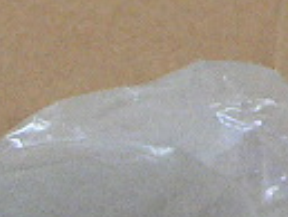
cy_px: 391
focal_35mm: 173
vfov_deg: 8.3
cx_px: -170
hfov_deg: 10.9
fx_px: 1441
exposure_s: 1/15
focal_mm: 4.6
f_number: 2.8
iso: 200
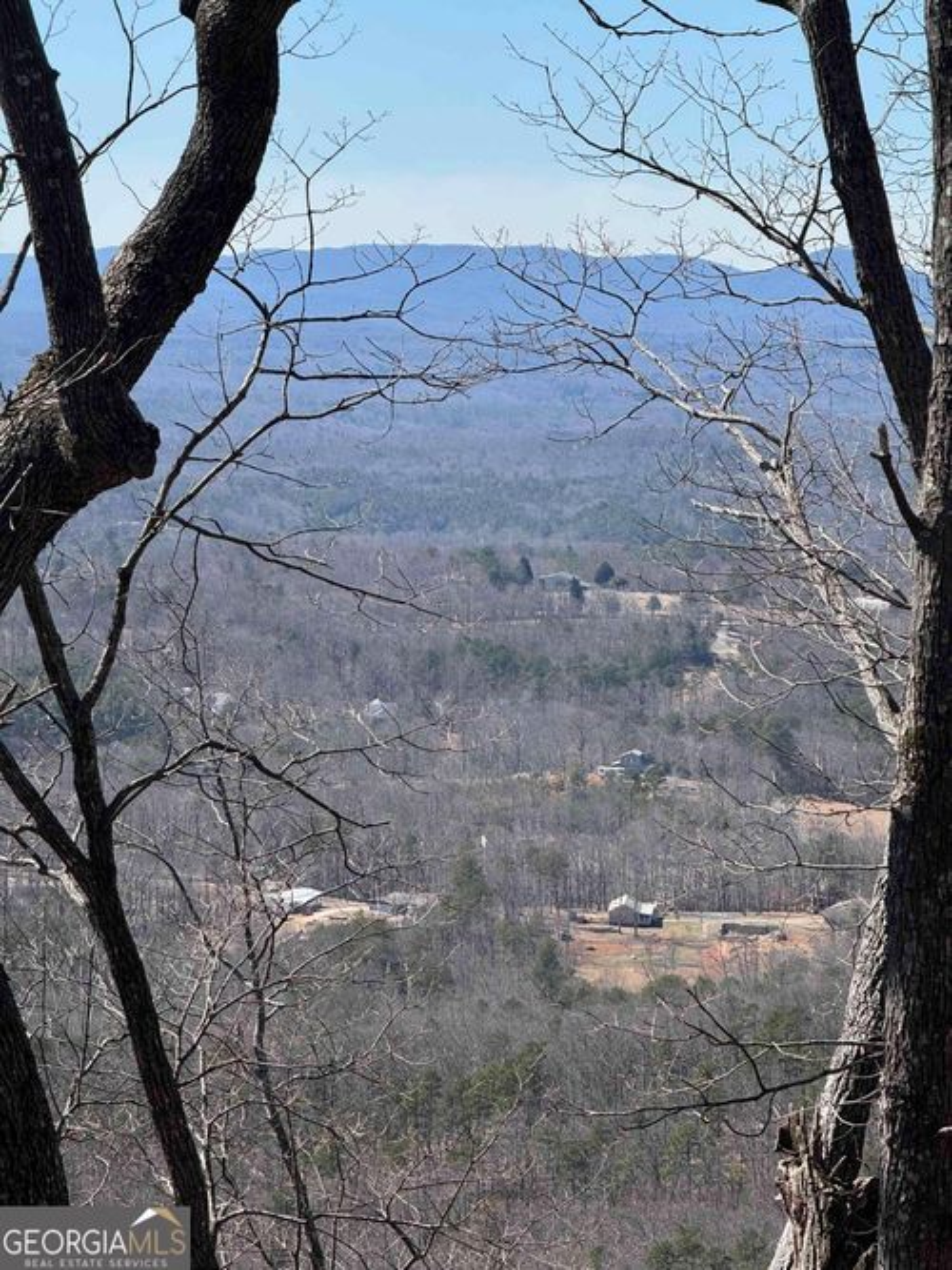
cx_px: 476
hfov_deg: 12.3
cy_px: 635
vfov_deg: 16.4
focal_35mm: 120
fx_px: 4402
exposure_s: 1/951
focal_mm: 15.66
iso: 50
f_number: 2.8
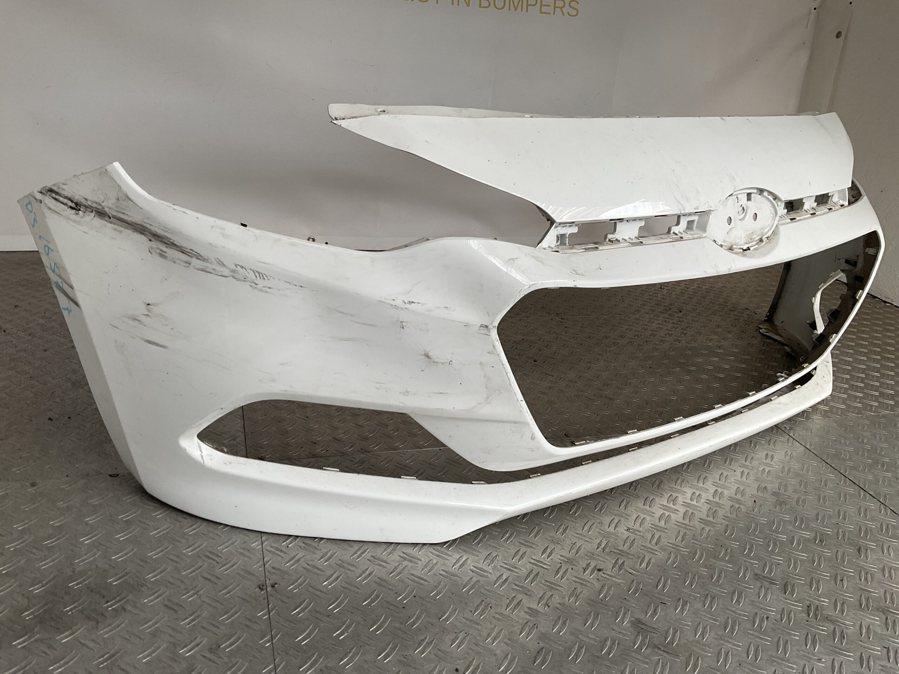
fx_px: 753
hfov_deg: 61.7
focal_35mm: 29
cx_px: 450
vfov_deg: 48.2
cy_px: 337
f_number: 1.8
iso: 32
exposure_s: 1/100
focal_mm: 3
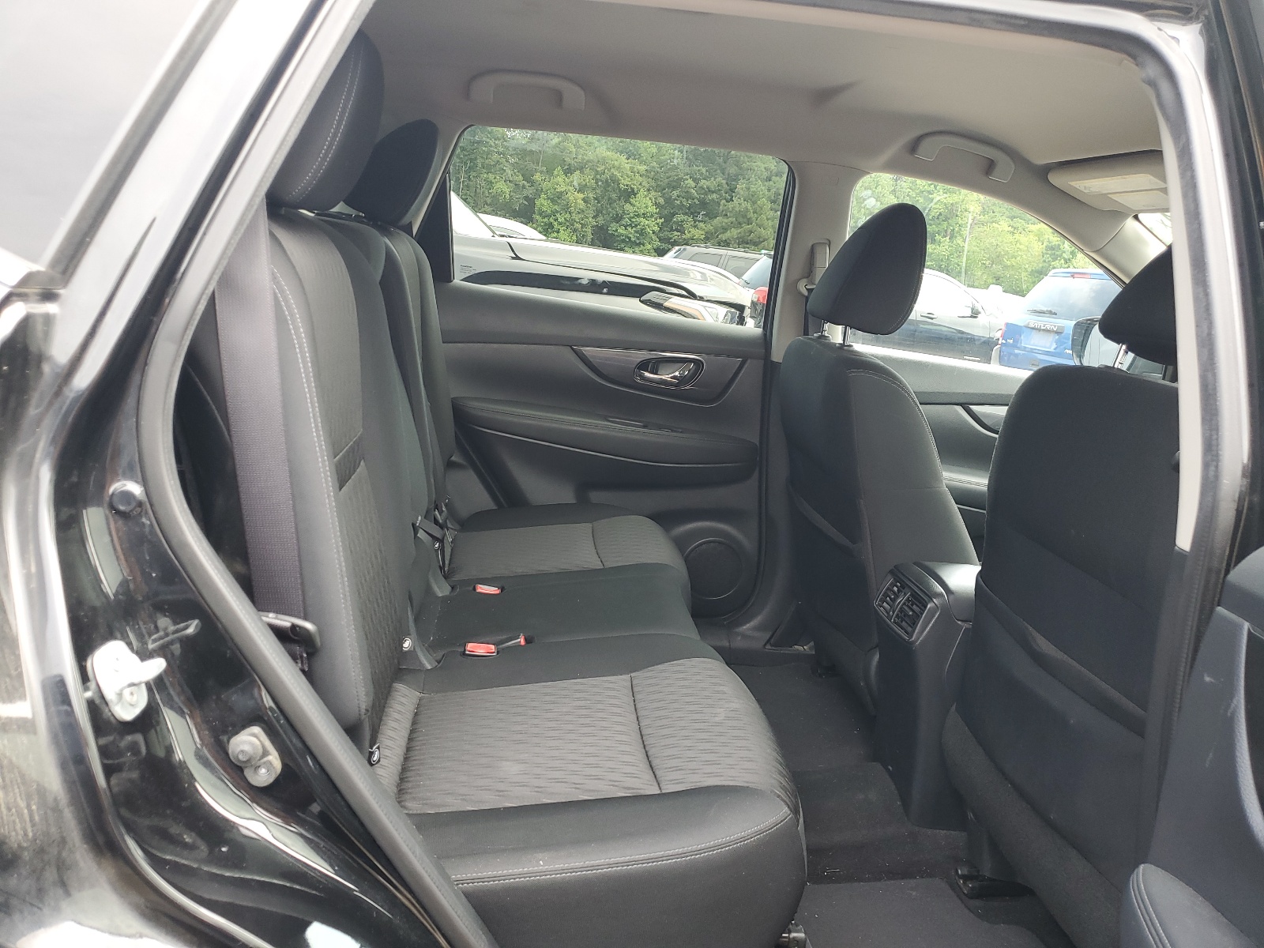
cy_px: 474
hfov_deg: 67.3
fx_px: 949
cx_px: 632
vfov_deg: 53.1
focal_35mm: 26
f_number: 1.5
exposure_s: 1/120
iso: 58
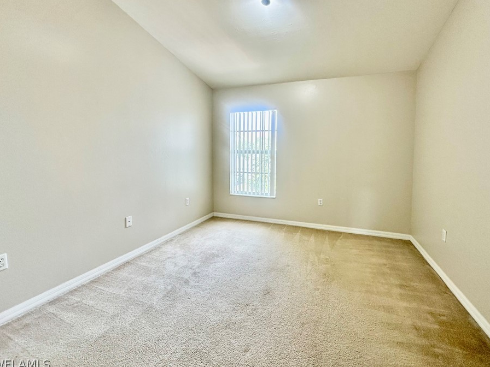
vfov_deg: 77.8
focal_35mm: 16
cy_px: 163
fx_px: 226
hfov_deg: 94.4
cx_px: 261
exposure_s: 1/120
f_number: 2.2
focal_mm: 2.22
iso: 125
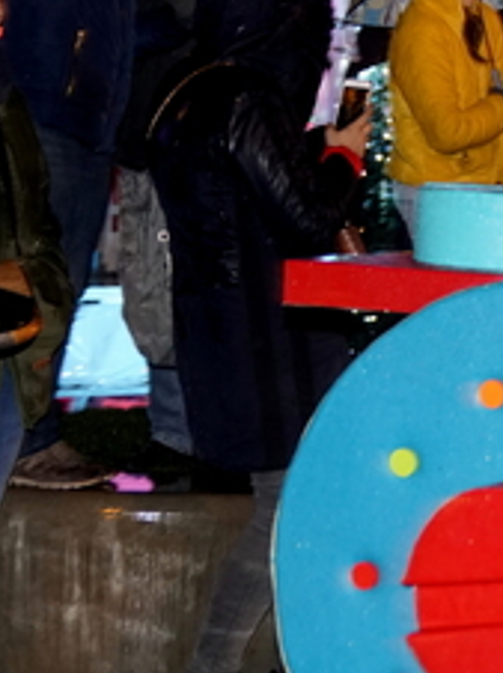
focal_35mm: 134
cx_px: 830
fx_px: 2607
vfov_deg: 14.7
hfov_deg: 10.5
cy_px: 338
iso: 1000
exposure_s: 1/20
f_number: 4.5
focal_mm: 35
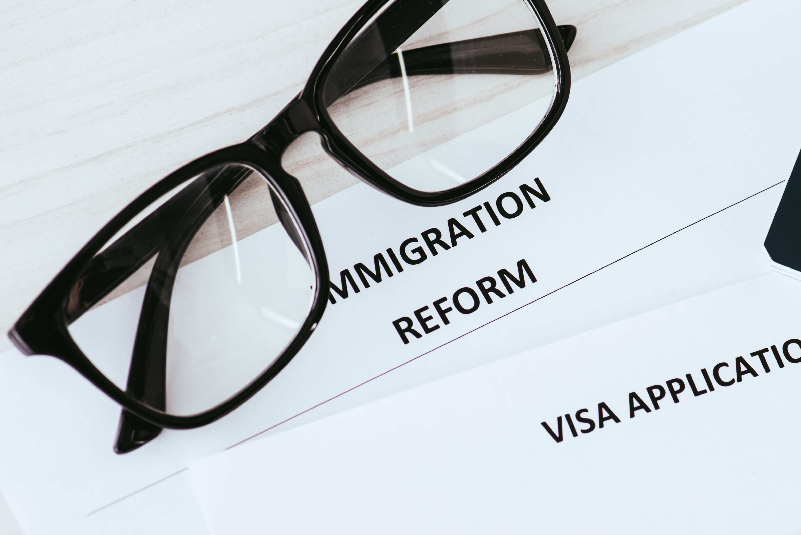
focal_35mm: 163
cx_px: 563
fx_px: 3628
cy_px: 357
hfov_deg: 12.6
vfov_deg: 8.4
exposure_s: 1/200
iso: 320
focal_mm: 105
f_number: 8
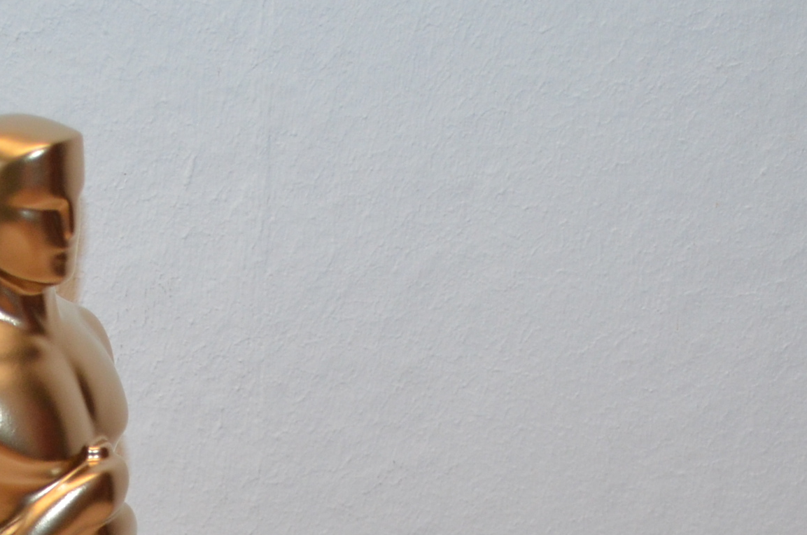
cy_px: 788
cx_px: 78
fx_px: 2797
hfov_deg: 16.2
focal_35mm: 125
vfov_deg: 10.6
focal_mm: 26
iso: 800
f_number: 4.2
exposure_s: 1/60
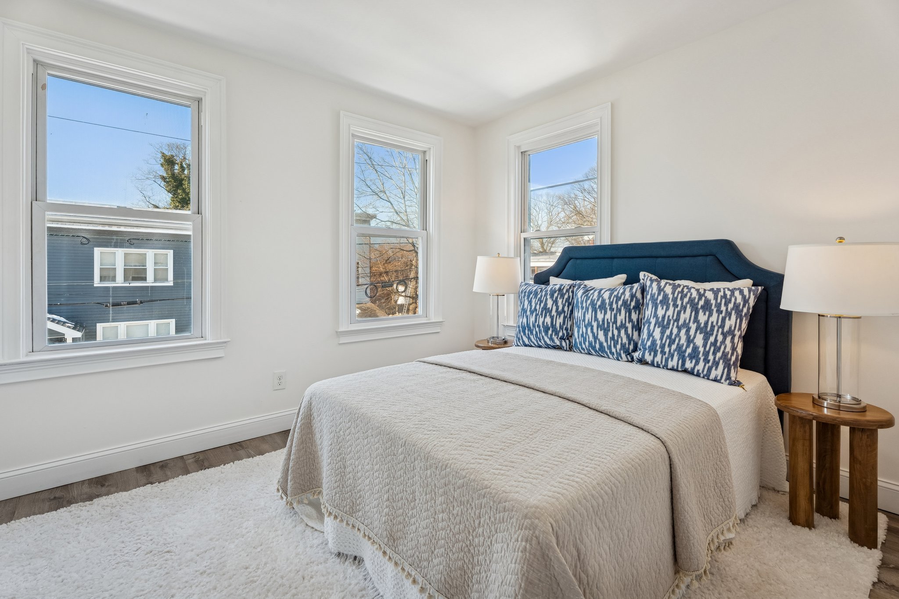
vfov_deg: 73.7
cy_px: 300
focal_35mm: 16
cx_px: 450
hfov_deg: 96.7
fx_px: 399
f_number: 8
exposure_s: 1/200
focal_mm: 16
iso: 400
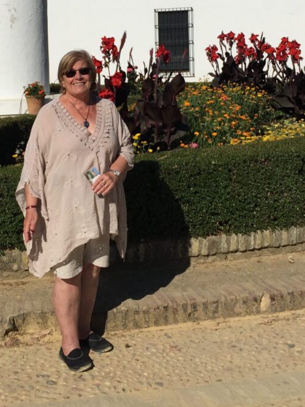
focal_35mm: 62
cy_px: 71
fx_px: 729
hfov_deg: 23.5
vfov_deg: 30.3
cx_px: 101
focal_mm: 4.15
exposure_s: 1/7937
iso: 32
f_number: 2.2
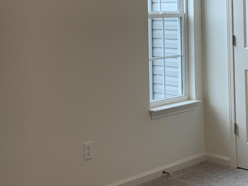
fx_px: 545
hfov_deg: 25.6
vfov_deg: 18.7
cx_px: 153
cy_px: -13
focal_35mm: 76
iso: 64
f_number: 1.8
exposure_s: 1/120
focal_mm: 3
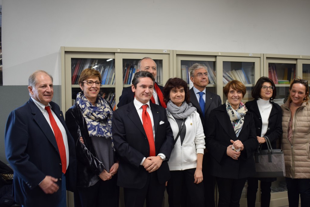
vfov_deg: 34.6
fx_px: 332
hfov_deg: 50.0
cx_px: 171
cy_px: 104
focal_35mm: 39
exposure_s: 1/60
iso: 640
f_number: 4
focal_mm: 23
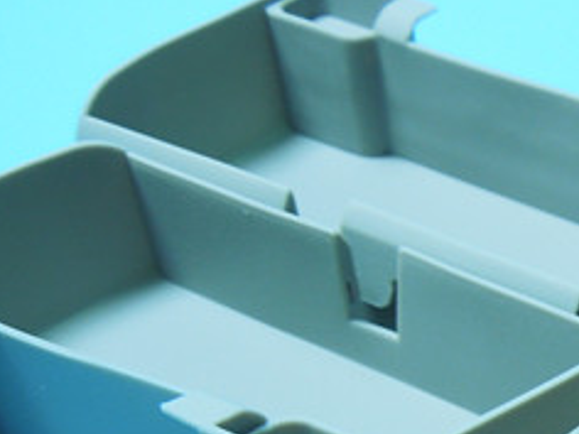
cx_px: 775
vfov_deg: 14.9
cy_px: 569
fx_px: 1589
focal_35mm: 95
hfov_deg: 19.0
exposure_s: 1/30
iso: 140
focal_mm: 5
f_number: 3.5
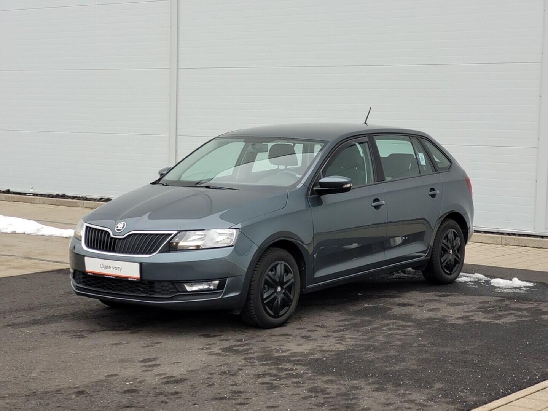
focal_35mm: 76
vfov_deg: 19.4
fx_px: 1203
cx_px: 274
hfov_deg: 25.7
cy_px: 206
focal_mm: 7.12
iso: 40
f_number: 2.4
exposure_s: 1/50
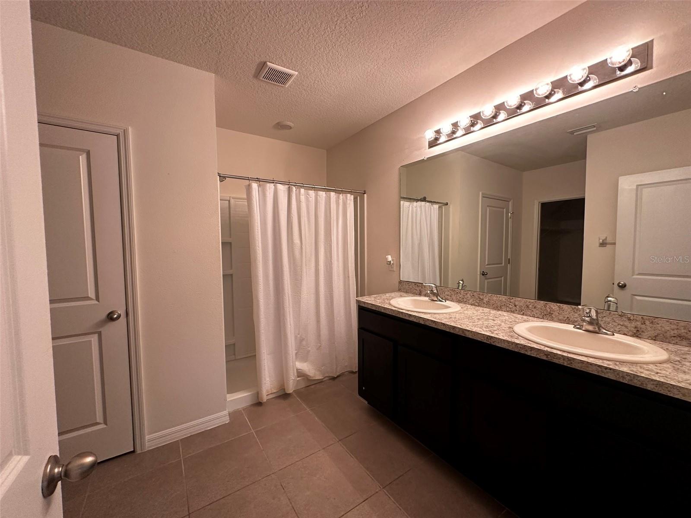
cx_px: 346
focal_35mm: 14
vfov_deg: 85.7
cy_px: 259
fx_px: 279
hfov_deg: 102.1
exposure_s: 1/60
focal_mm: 2.22
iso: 200
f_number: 2.2
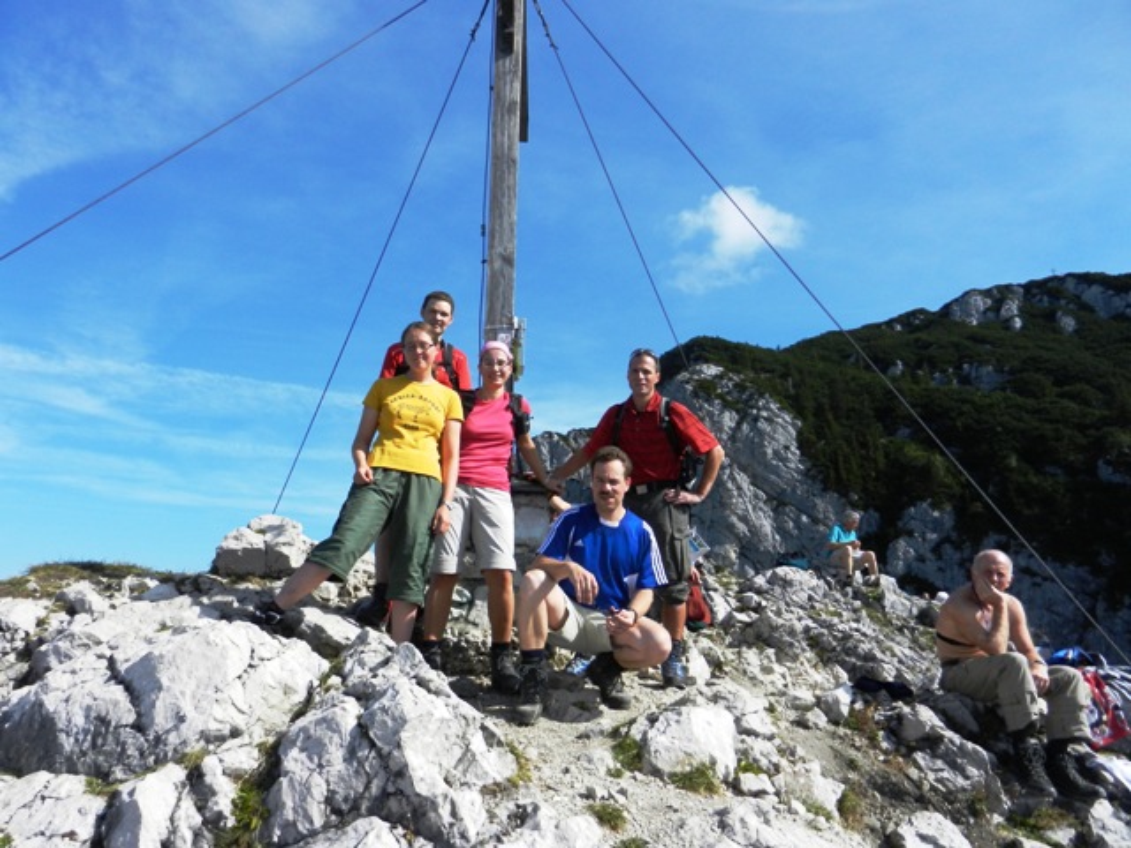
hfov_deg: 69.4
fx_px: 817
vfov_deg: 54.9
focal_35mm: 25
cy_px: 424
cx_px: 566
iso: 160
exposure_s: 1/1600
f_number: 3.5
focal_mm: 4.5
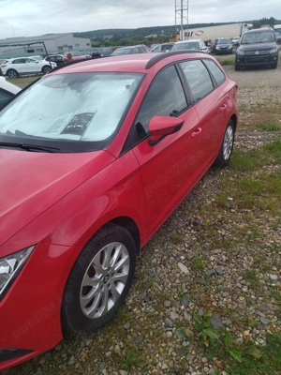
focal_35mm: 27
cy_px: 188
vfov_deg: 65.3
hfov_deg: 51.4
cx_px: 140
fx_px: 292
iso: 99
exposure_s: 1/881
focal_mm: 4.74
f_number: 1.79
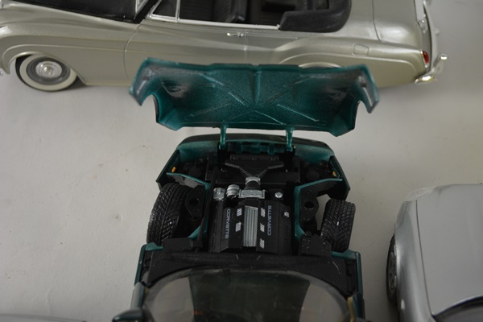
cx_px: 242
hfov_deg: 36.9
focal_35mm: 54
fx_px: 724
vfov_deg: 25.1
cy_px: 161
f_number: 5
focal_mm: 36
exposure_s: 1/80
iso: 400
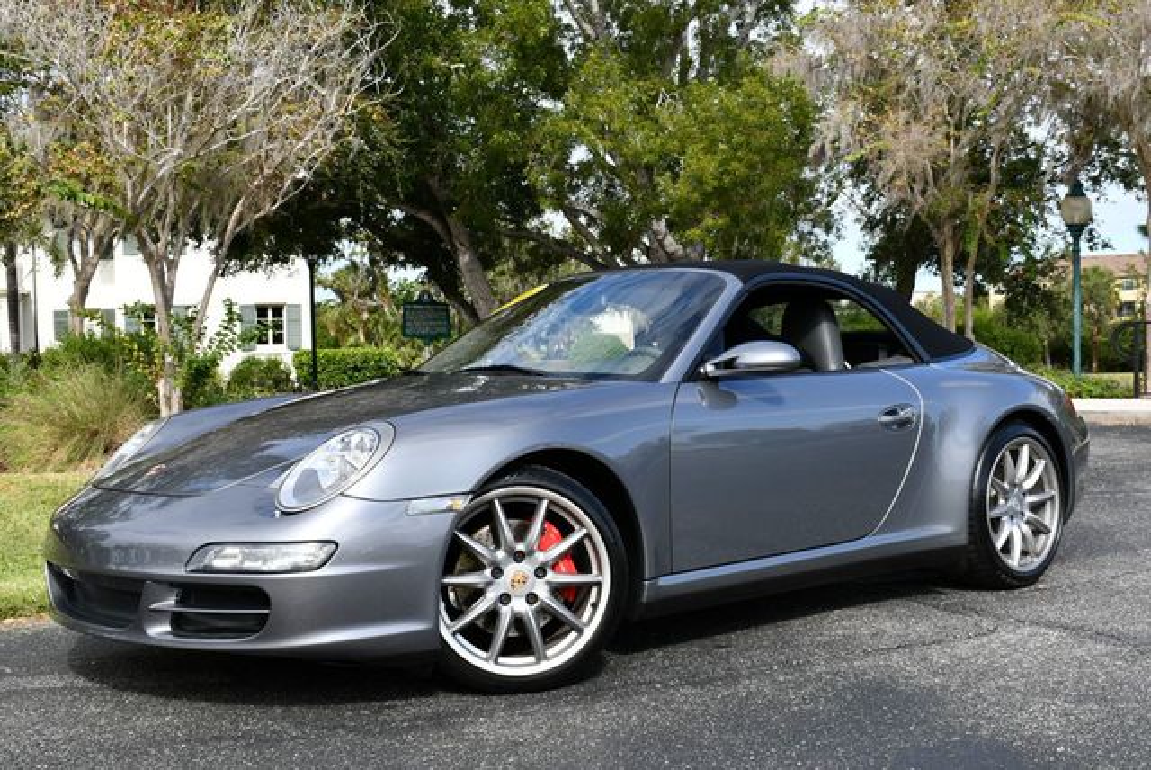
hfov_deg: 42.7
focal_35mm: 46
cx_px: 576
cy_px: 385
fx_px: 1472
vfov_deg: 29.3
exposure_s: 1/250
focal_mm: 23
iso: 125
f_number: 8
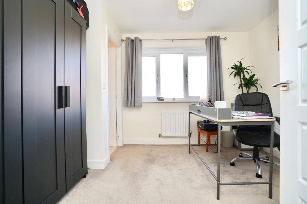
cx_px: 154
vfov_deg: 73.8
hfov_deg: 96.7
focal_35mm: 16
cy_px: 102
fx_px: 136
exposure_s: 1/60
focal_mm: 16
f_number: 4
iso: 250
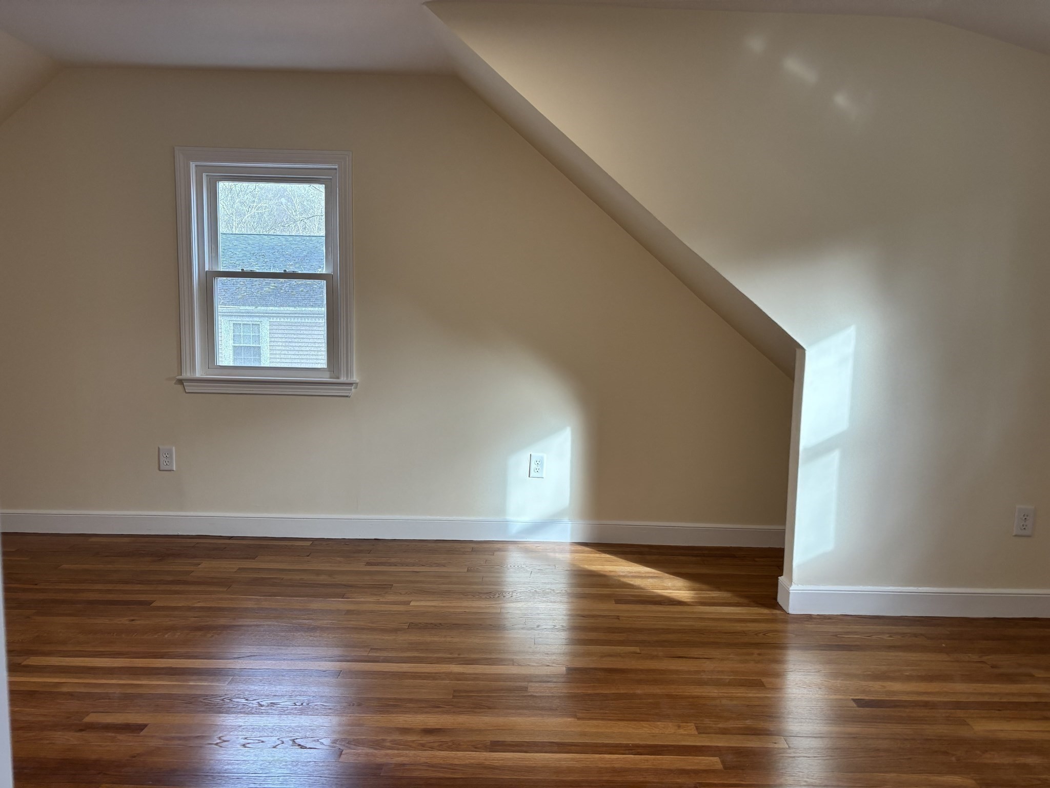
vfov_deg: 53.1
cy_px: 394
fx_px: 789
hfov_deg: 67.3
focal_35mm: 26
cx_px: 525
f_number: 1.6
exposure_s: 1/120
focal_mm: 5.96
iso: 100
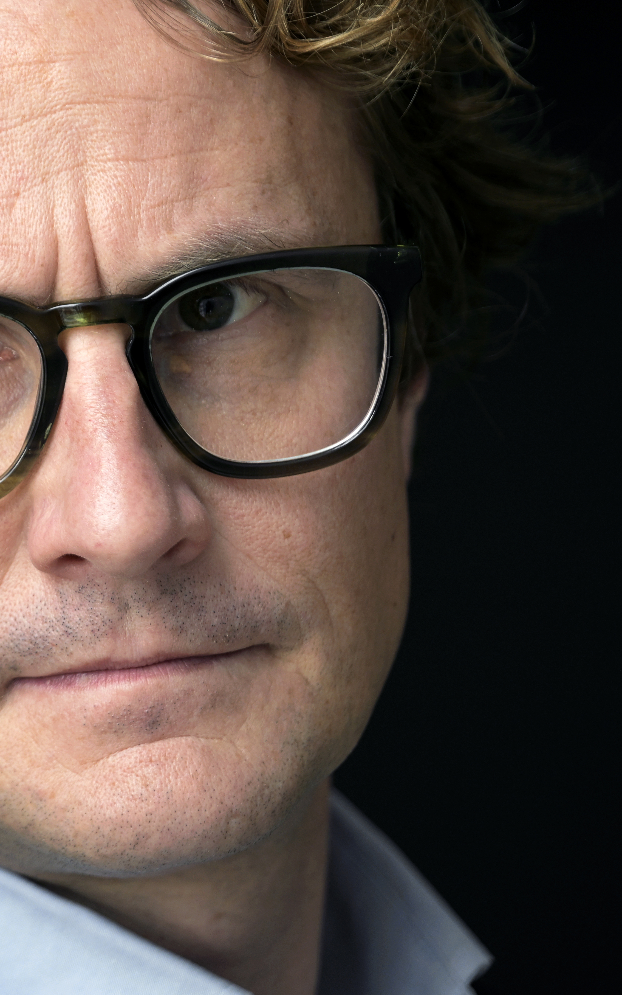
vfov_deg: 9.0
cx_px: -148
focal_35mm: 233
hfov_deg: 5.6
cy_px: 442
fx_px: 6321
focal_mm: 120
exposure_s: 1/50
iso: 280
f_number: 4
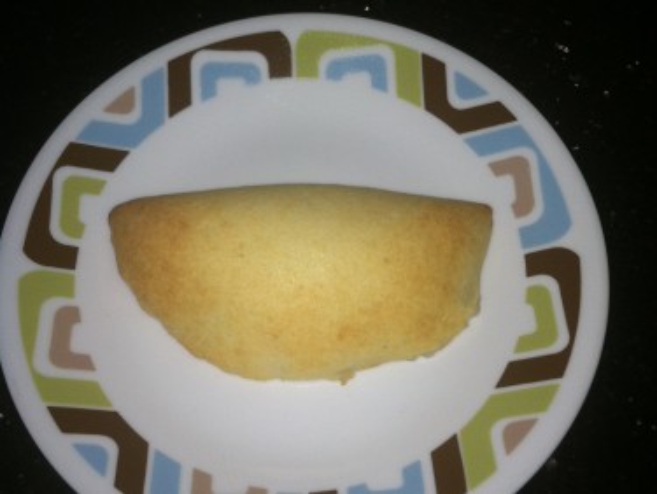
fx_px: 665
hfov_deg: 52.6
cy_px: 247
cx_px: 328
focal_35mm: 35
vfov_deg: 40.8
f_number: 2.8
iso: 80
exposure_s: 1/89
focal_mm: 3.85
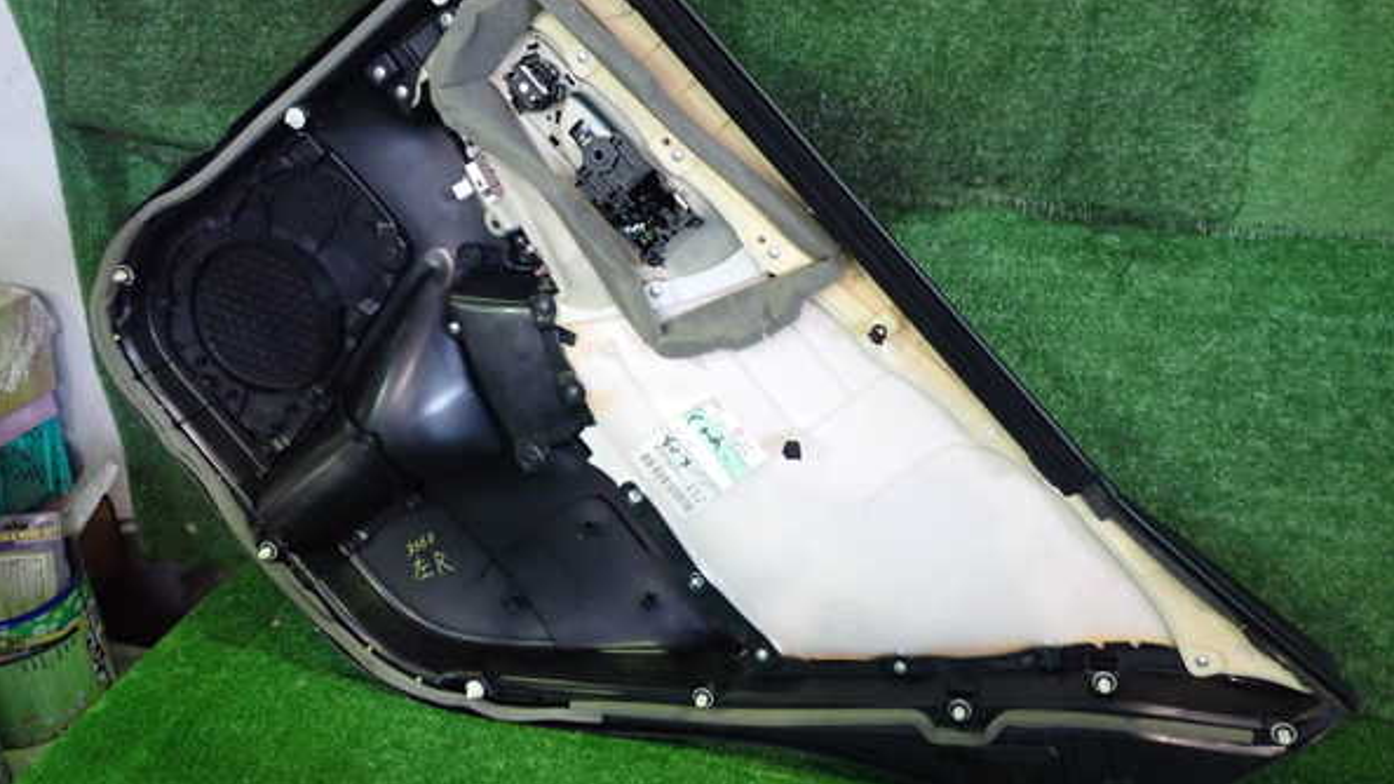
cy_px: 336
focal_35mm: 33
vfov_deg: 35.6
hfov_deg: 59.5
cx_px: 697
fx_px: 1220
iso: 1000
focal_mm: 5.4
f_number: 2.3
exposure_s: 1/50
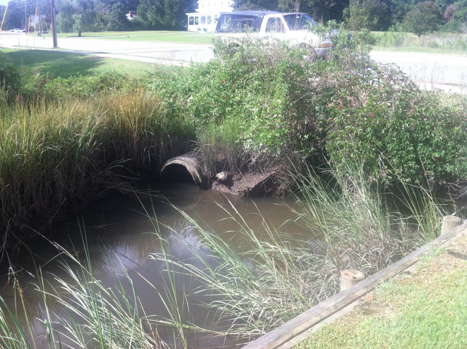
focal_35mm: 35
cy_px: 174
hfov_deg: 52.7
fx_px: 472
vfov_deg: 40.6
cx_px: 234
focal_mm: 3.85
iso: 80
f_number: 2.8
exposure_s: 1/476
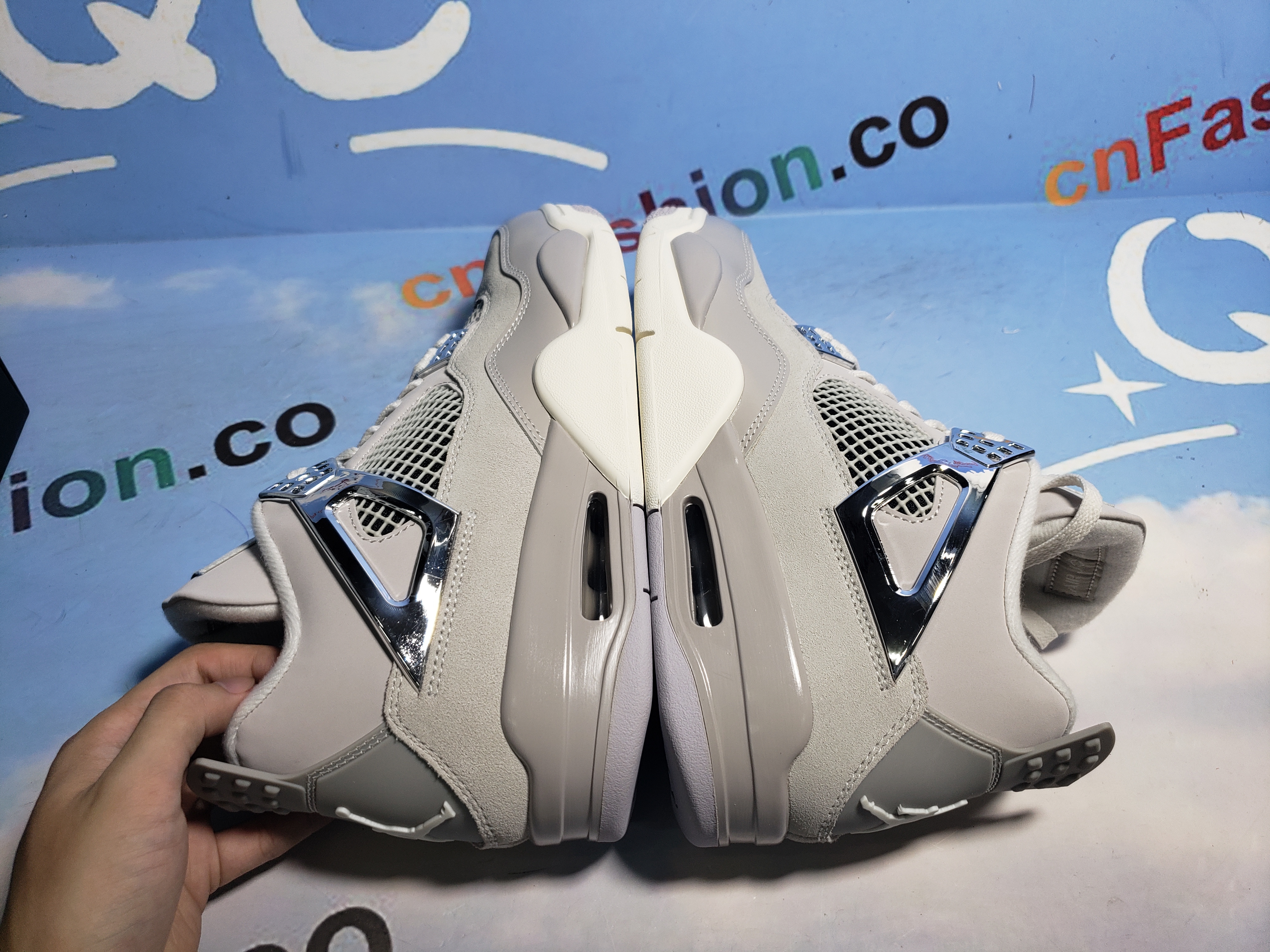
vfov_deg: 53.1
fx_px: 954
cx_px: 635
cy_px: 476
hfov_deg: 67.3
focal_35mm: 26
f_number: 1.5
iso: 50
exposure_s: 1/467
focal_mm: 4.3
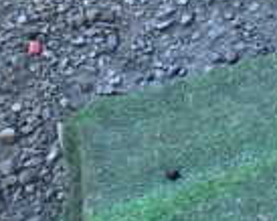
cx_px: 556
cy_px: 136
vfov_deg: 14.3
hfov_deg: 14.7
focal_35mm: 107
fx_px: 875
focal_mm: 4.5
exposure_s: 1/100
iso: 100
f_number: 2
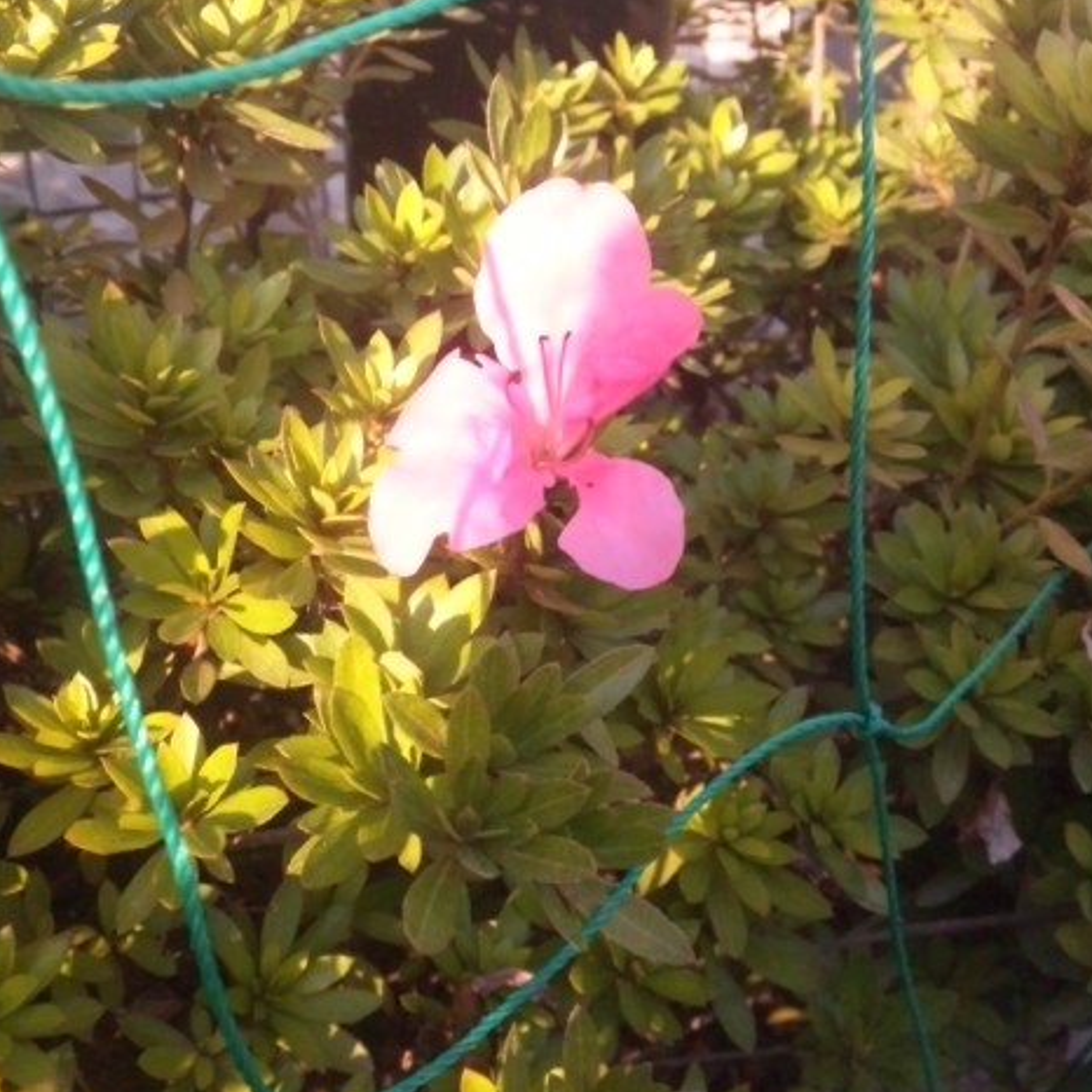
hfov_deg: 48.5
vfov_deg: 48.3
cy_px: 628
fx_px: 1213
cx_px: 544
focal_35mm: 34
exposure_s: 1/209
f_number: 2.8
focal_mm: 5.07
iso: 400
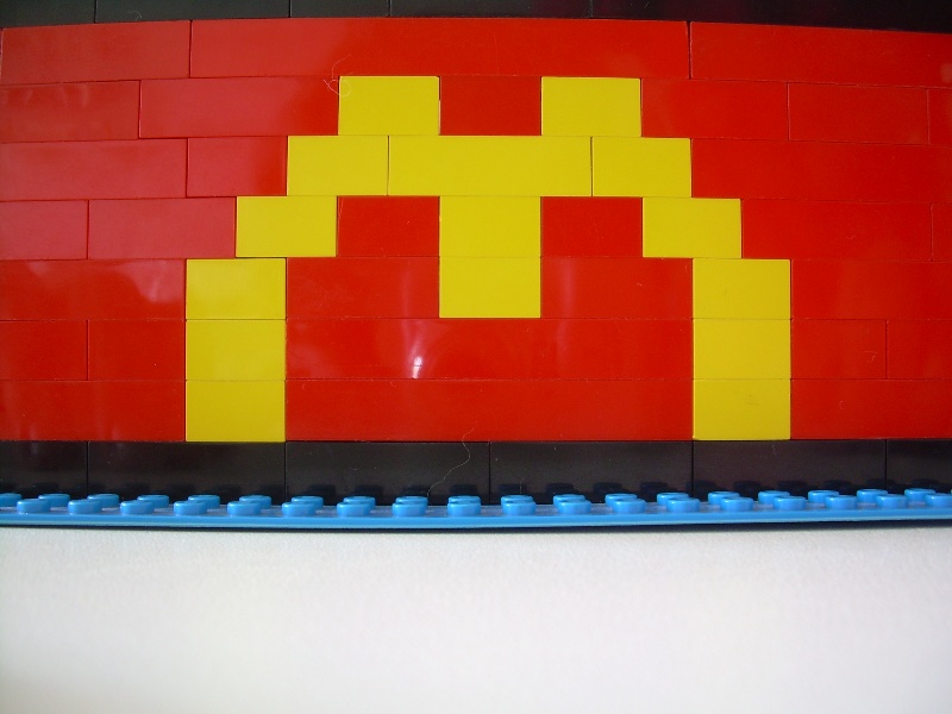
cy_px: 357
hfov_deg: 49.0
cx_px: 476
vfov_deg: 37.7
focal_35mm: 38
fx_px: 1045
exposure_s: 1/2.4
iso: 71
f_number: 2.8
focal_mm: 6.3
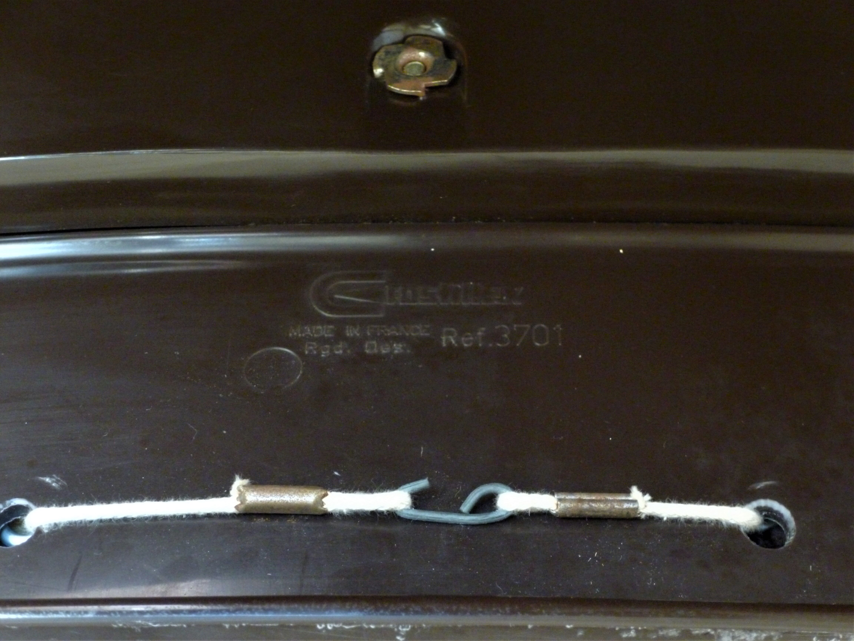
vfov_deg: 18.4
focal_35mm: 80
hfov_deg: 24.4
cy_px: 320
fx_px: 1974
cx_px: 427
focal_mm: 14.2
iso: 800
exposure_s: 1/4
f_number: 4.9
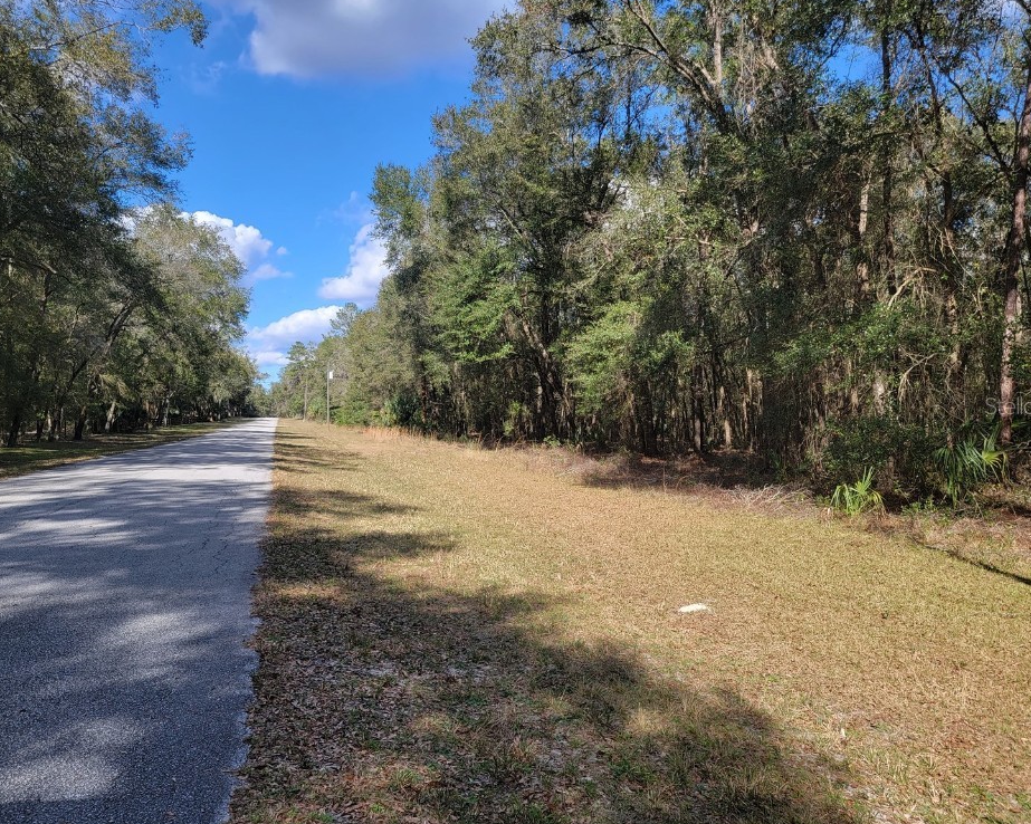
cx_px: 518
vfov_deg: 54.9
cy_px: 405
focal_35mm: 26
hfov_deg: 66.0
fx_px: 793
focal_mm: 6.7
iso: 16
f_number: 1.8
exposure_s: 1/437
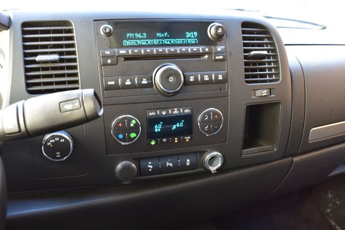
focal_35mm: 36
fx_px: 345
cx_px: 172
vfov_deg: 36.8
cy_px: 115
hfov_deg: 53.2
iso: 640
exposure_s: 1/15
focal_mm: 24
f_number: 6.3
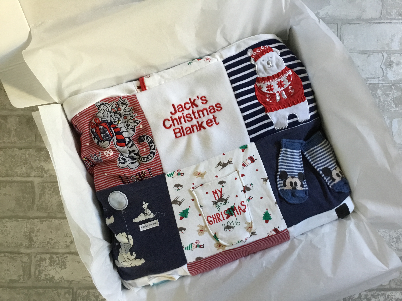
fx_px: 360
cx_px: 201
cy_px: 150
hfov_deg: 58.4
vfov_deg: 45.4
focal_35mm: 31
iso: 160
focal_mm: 3.3
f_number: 2.4
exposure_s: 1/33
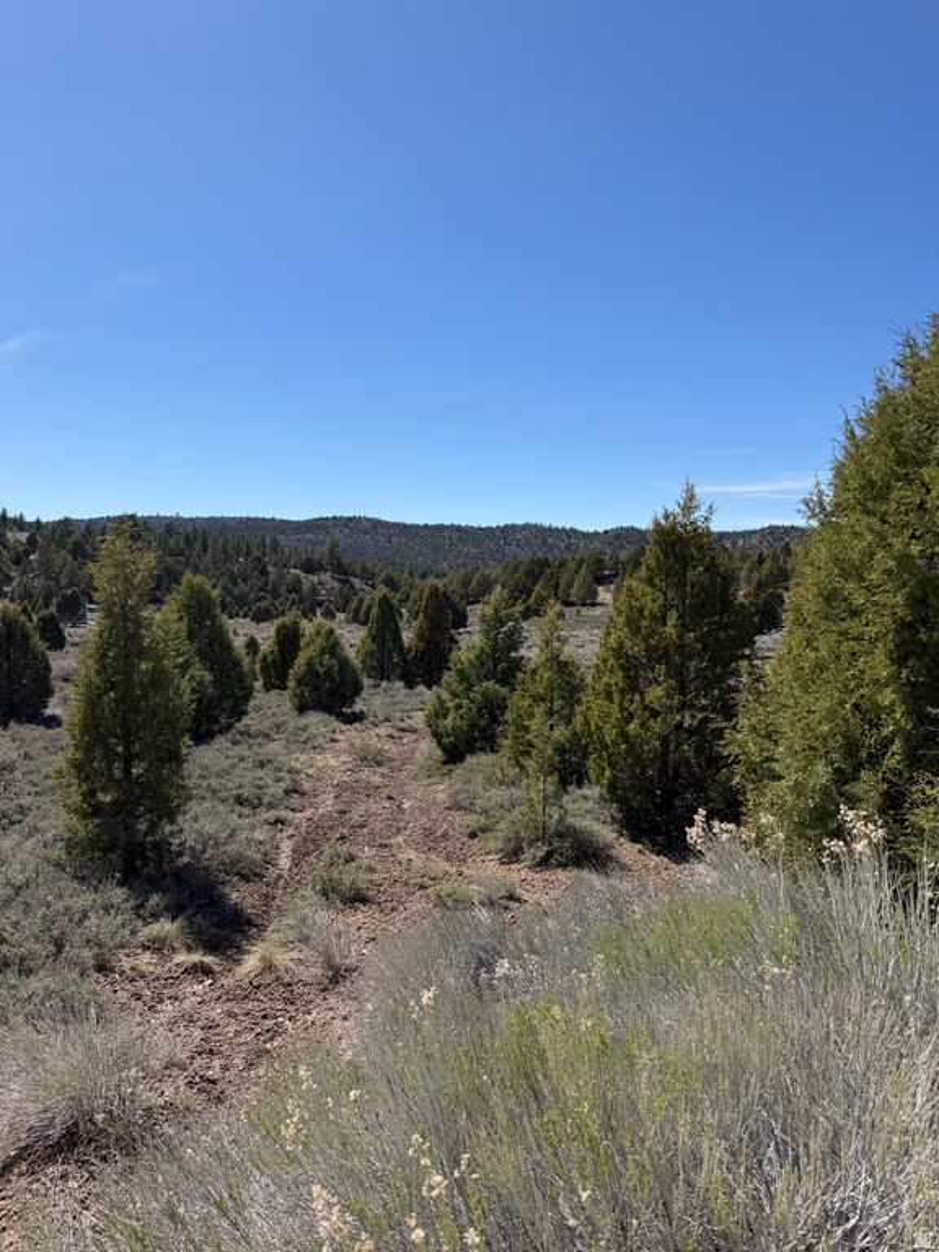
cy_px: 626
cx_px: 470
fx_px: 868
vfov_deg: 71.6
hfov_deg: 56.8
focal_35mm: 24
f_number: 1.78
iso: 80
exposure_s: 1/5319
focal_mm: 6.76
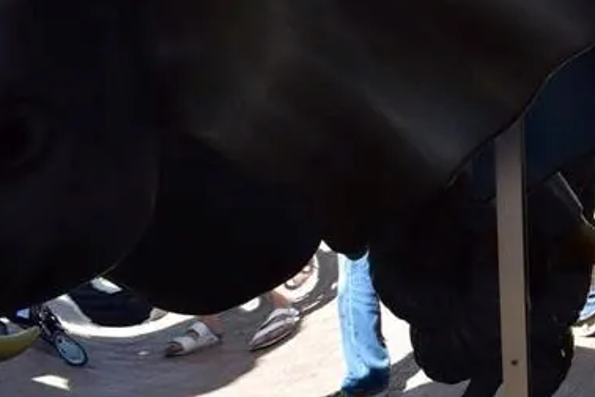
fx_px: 1273
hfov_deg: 23.5
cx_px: 752
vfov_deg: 17.6
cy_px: 284
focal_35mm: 77
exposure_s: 1/200
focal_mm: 18
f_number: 10
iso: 400
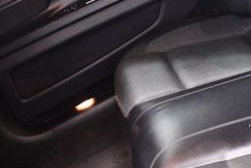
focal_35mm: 93
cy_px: 83
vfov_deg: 14.7
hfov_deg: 21.2
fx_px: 649
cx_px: 244
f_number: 3.5
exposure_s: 1/60
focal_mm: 18
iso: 6400
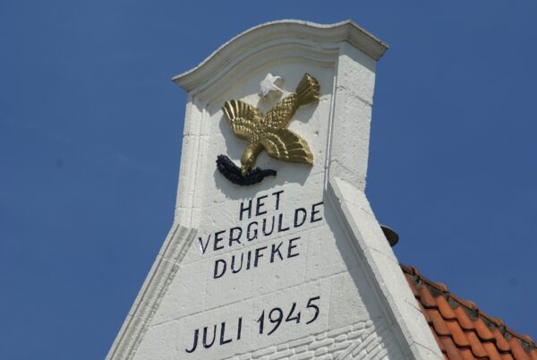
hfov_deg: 6.9
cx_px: 268
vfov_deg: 4.6
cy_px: 180
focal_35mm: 300
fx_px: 4482
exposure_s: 1/500
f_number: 10
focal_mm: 200
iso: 100
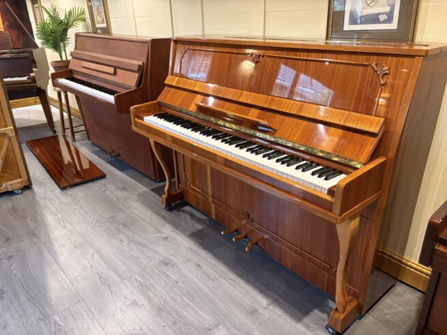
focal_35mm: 26
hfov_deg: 67.3
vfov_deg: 53.0
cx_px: 224
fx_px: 336
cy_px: 168
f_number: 1.6
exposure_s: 1/50
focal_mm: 5.96
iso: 320
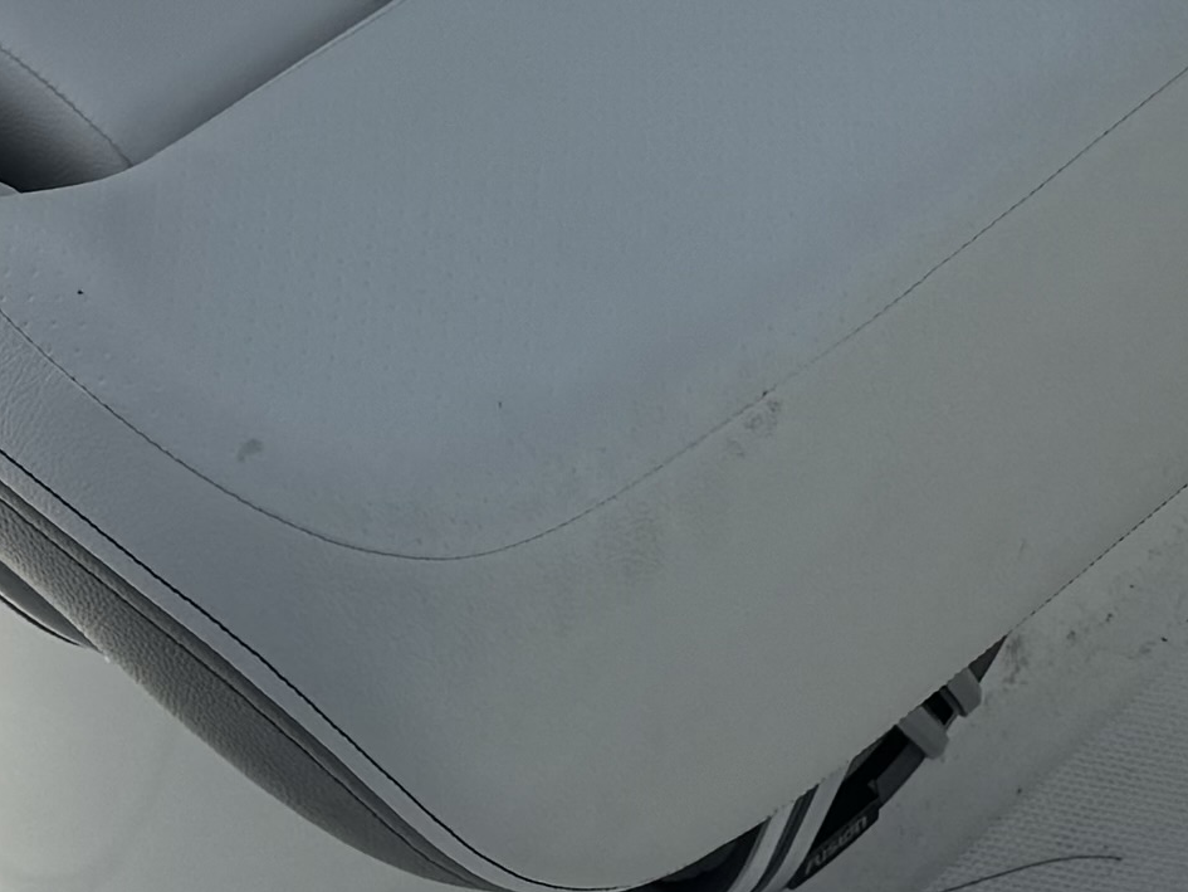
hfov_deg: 13.5
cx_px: 988
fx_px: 4977
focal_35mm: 145
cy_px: -385
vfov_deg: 10.0
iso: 80
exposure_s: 1/3096
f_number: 1.78
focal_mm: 6.76
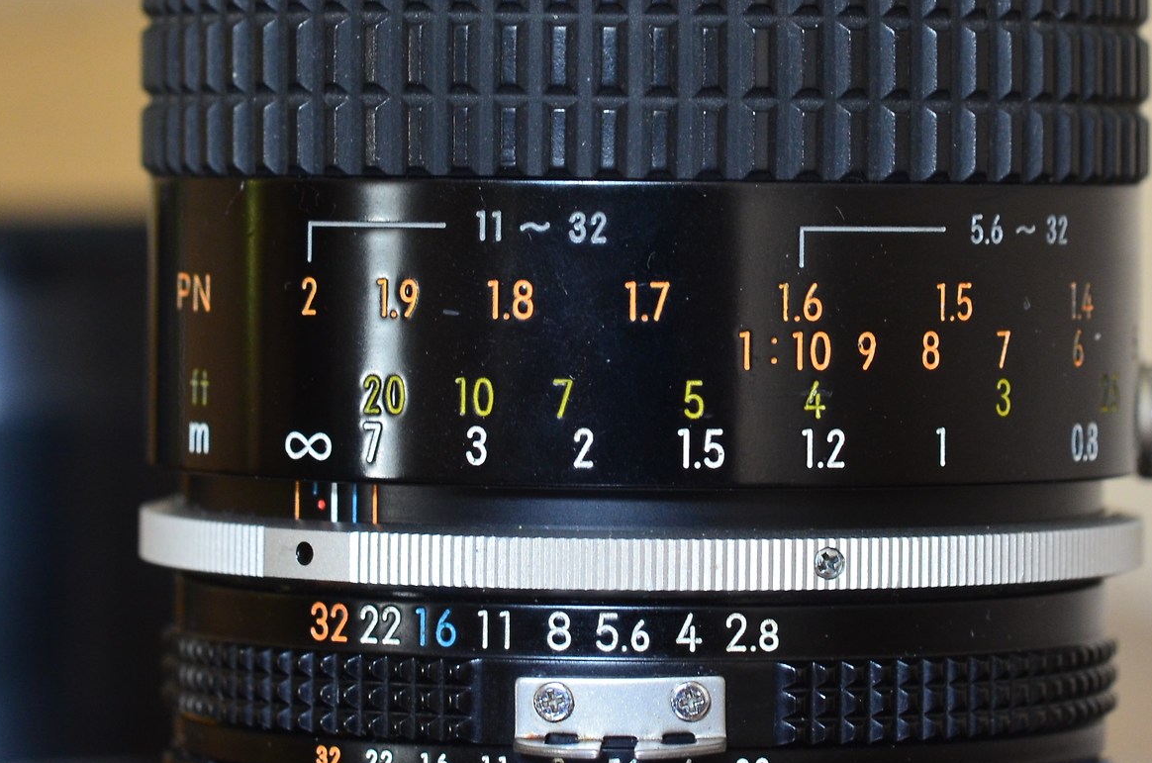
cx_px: 660
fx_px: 5430
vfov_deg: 8.0
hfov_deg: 12.1
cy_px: 136
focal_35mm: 170
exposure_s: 1/15
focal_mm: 55
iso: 800
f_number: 5.6
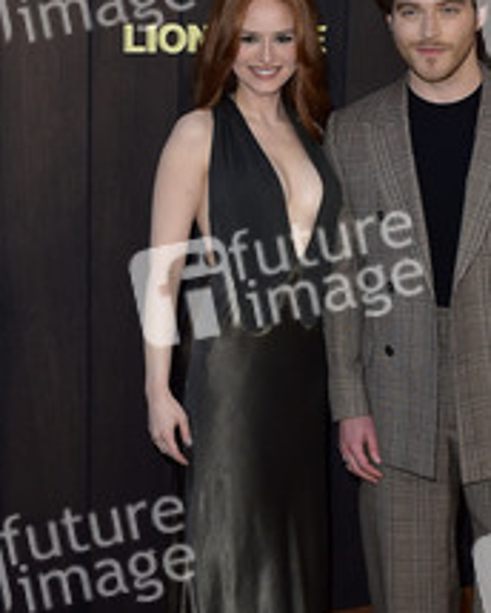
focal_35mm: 56
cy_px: 422
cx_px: 361
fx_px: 1017
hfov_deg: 26.8
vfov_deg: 33.2
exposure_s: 1/250
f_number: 6.3
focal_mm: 32
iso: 400
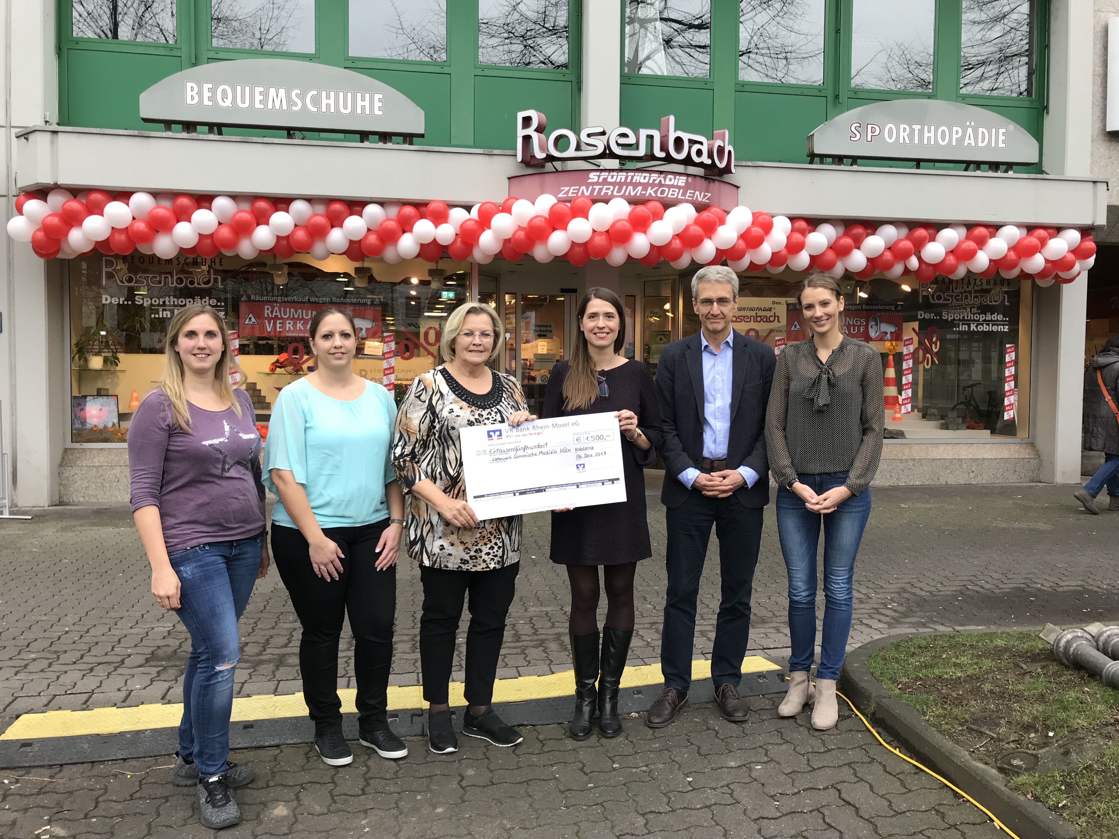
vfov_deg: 49.7
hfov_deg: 63.4
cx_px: 560
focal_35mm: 28
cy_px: 420
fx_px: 905
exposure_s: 1/100
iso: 32
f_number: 1.8
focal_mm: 3.99
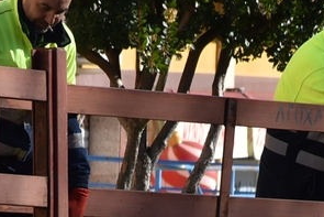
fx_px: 7680
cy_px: 341
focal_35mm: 853
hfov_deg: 2.4
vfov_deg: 1.6
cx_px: 215
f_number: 5.6
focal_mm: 140
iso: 100
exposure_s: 1/400
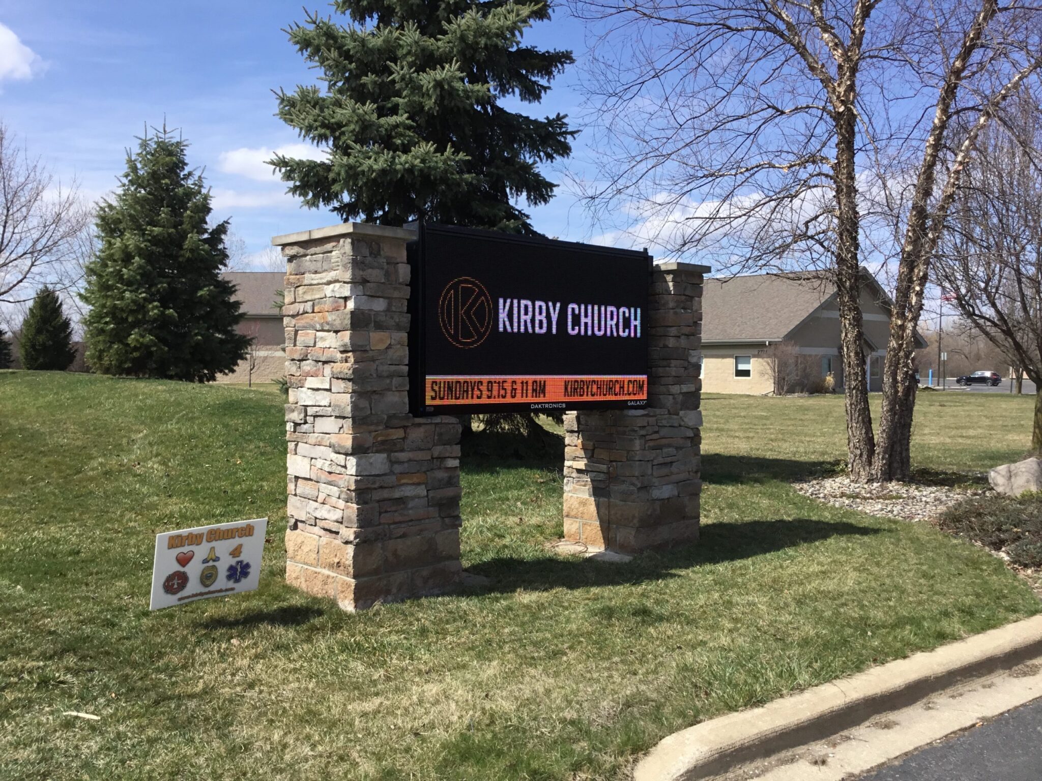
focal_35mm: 31
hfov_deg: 58.4
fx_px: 933
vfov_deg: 45.4
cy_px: 390
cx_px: 521
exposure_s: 1/1294
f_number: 2.4
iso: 25
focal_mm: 3.3
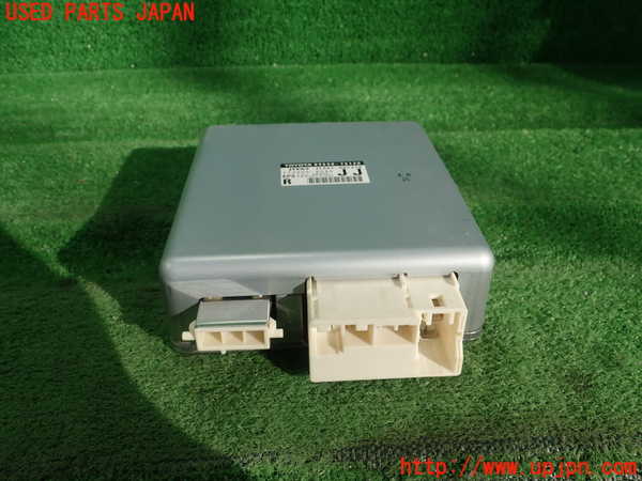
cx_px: 321
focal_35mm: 30
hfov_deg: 60.0
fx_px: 556
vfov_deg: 46.8
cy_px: 240
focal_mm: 5.5
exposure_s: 1/200
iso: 100
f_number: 3.2
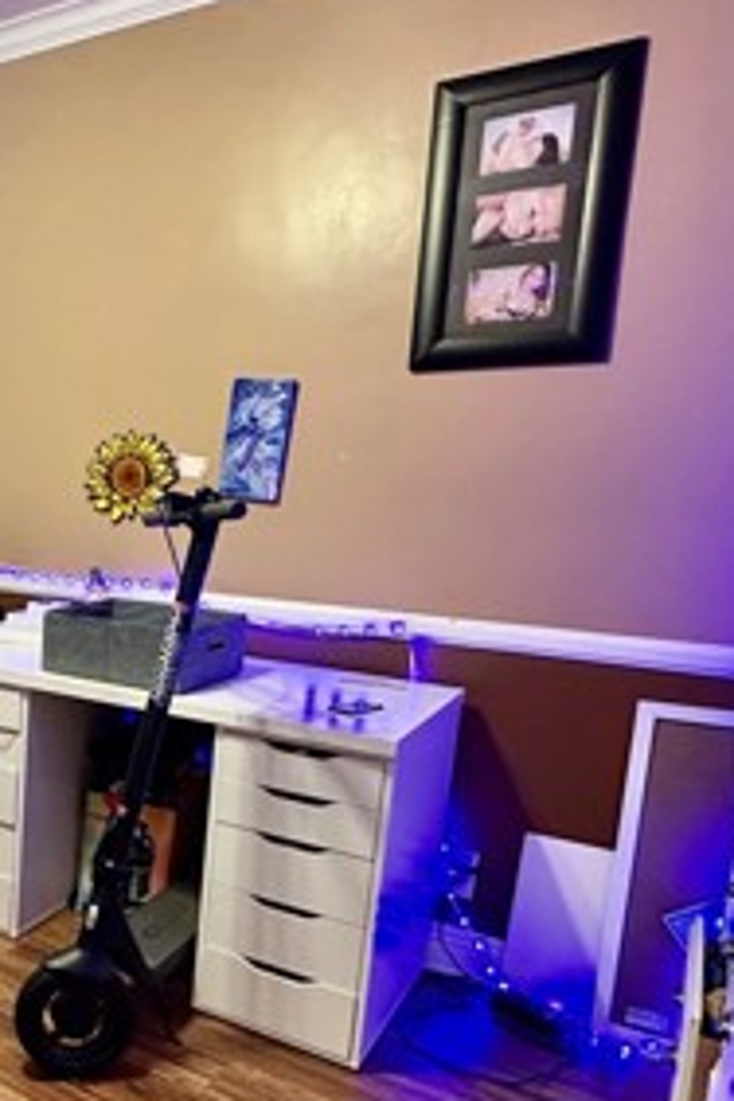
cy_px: 658
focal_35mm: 33
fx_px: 1009
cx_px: -156
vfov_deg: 56.8
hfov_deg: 32.6
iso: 500
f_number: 2.2
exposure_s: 1/60
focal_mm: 2.22
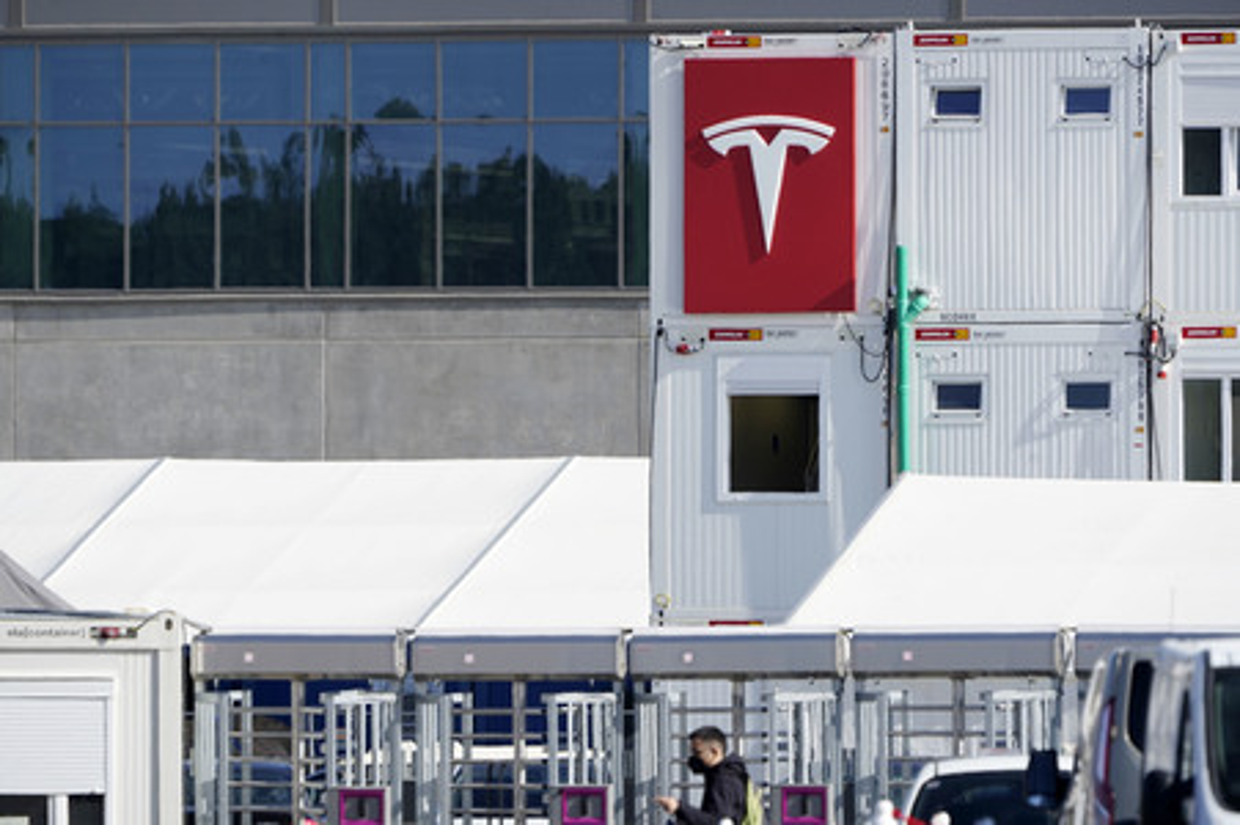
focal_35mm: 600
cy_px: 412
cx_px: 620
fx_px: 20651
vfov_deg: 2.3
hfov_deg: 3.4
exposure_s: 1/1000
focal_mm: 600
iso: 640
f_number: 10
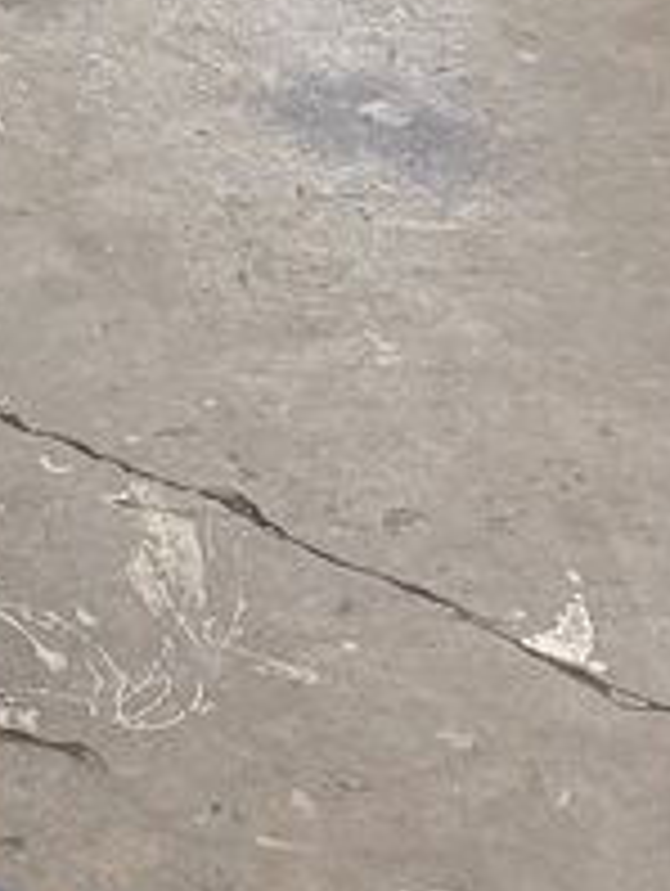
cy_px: -792
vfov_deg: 13.9
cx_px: -859
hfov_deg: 10.5
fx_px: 3193
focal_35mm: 124
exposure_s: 1/60
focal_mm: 6.76
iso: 160
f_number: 1.78
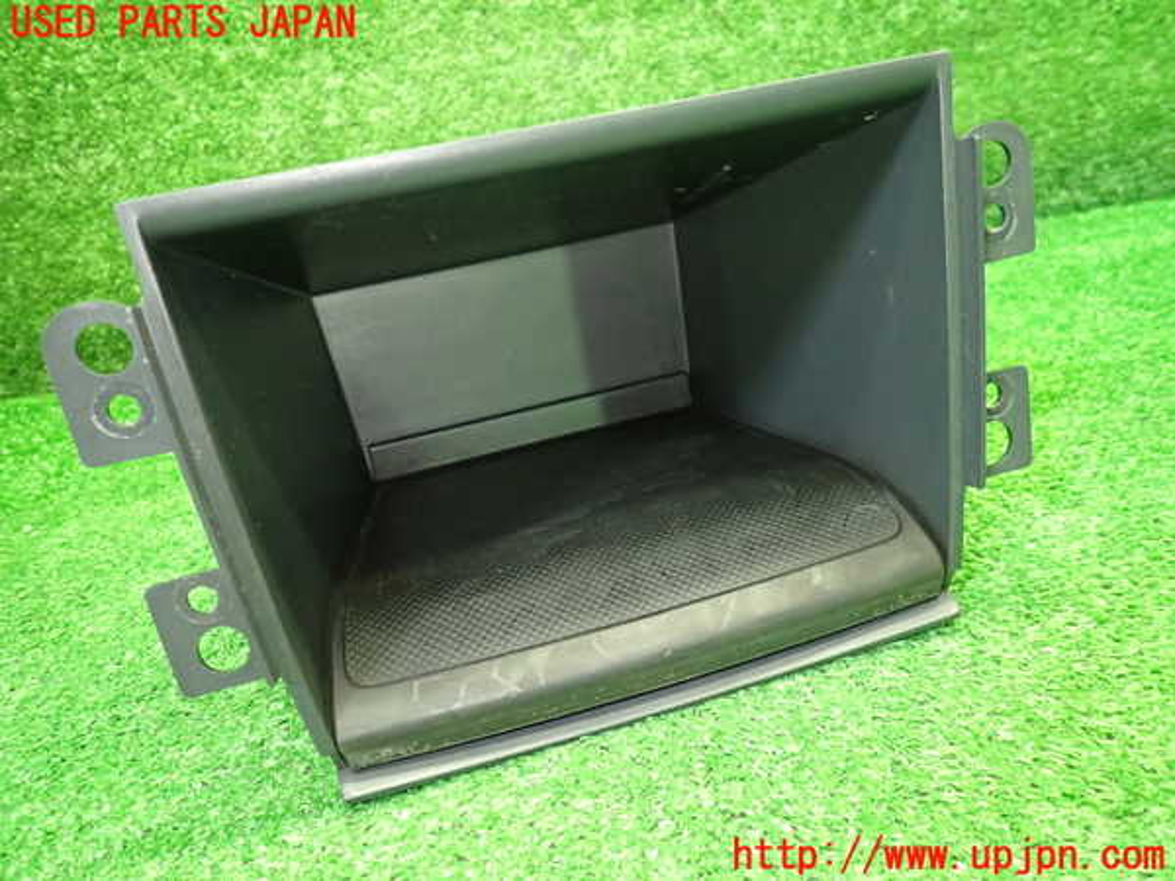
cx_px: 588
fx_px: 849
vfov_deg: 54.9
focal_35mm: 25
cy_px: 440
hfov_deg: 69.4
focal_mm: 4.5
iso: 500
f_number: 2
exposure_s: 1/30
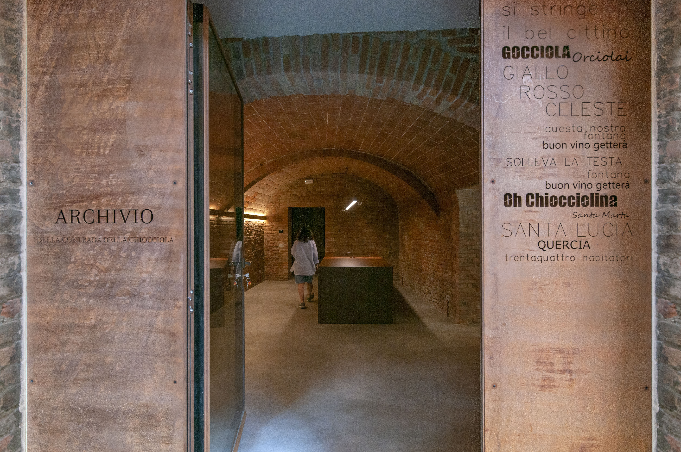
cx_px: 340
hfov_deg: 90.1
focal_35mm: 18
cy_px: 226
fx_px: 340
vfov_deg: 67.2
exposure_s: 1/125
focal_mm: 12
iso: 200
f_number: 5.6
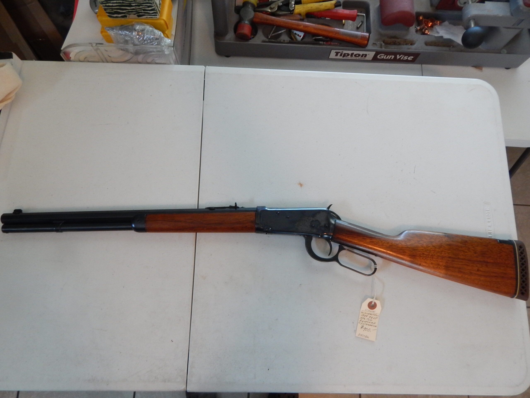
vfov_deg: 61.1
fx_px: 337
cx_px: 265
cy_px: 199
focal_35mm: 22
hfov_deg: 76.4
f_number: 3
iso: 320
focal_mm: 4
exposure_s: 1/30
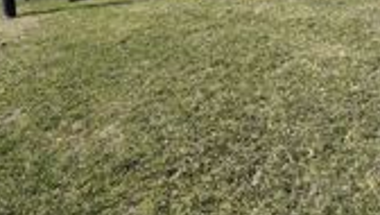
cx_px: 296
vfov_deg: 21.4
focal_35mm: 54
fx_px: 543
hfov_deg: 37.4
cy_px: -14
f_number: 11
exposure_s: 1/400
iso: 400
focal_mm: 11.5
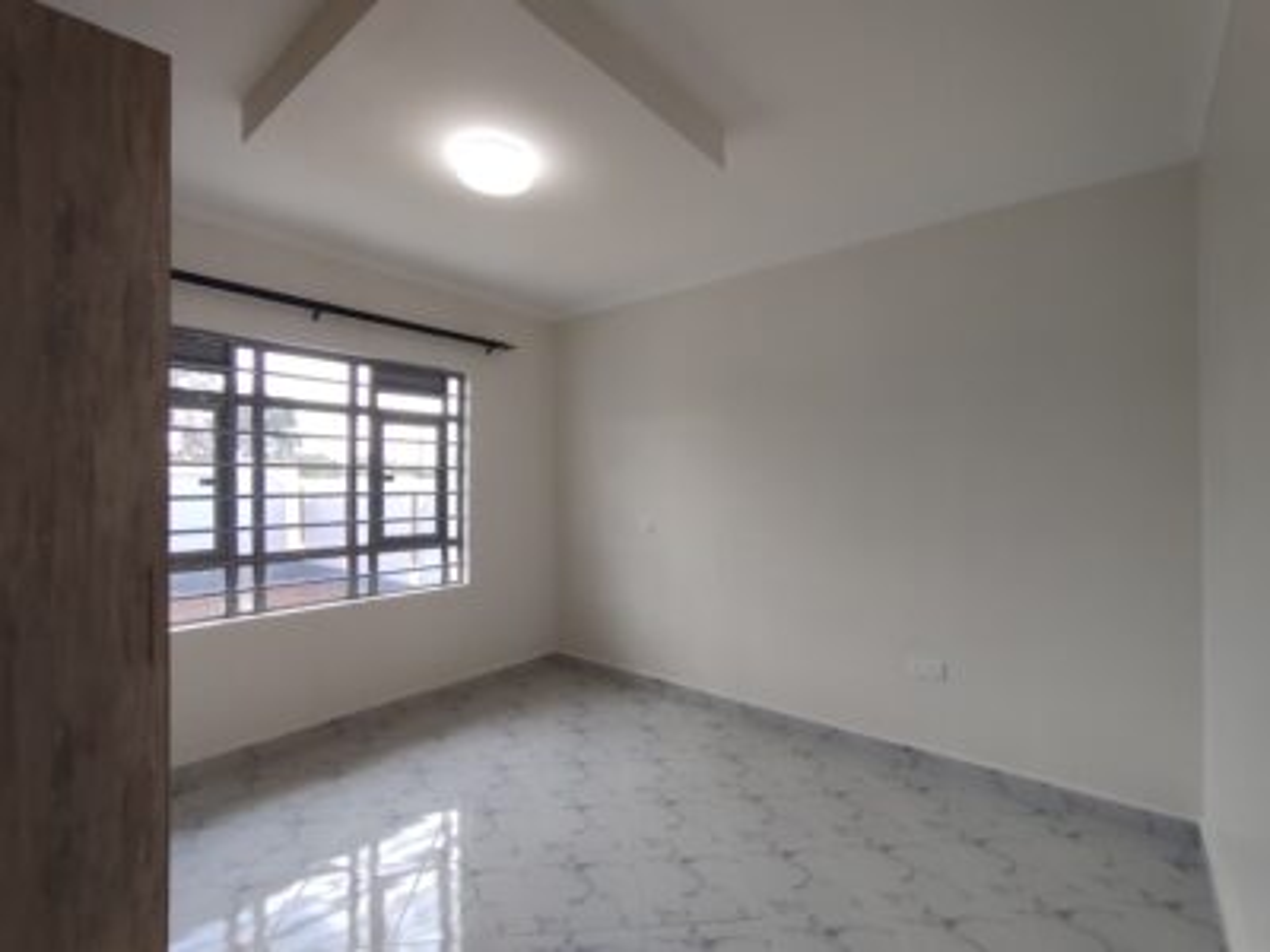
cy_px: 476
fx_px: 477
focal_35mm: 13
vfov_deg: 89.9
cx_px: 635
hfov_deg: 106.2
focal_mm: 1.66
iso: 199
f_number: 2.2
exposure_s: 1/120
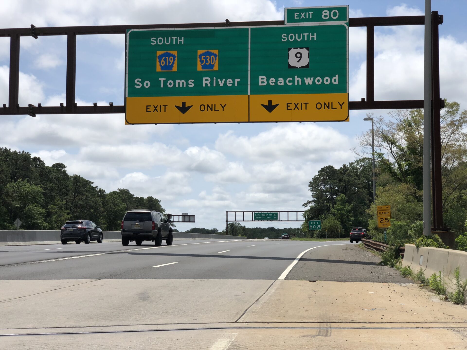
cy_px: 175
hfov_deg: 36.8
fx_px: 702
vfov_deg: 28.0
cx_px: 234
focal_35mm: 52
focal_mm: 6
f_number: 2.4
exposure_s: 1/2315
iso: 16
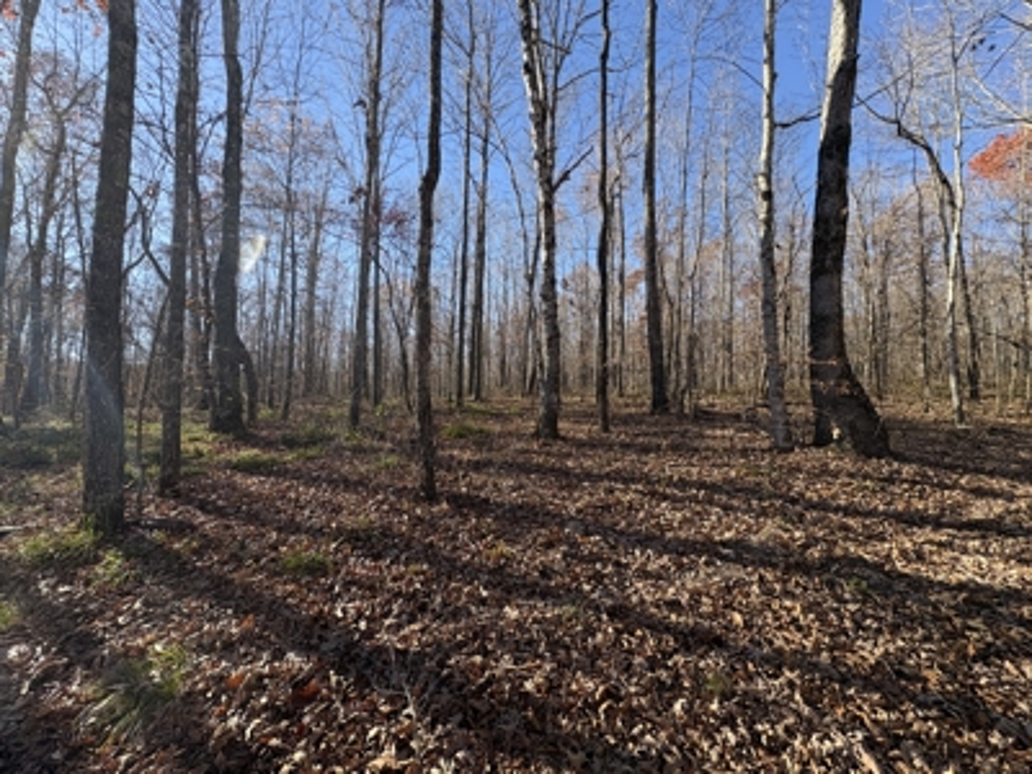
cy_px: 387
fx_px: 417
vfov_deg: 85.7
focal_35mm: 14
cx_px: 516
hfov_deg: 102.1
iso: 40
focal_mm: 2.22
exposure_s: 1/414
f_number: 2.2
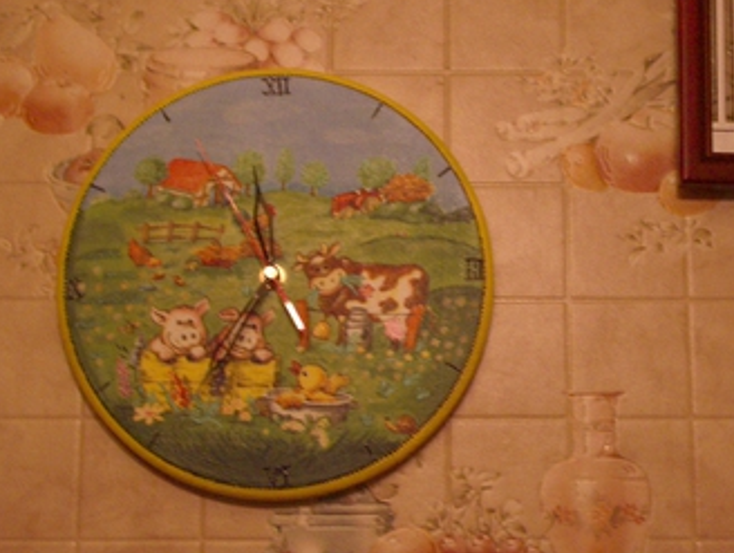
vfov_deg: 17.4
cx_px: 450
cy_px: 262
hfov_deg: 22.9
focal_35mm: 85
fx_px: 1805
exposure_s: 1/50
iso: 200
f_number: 3.5
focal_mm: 10.2
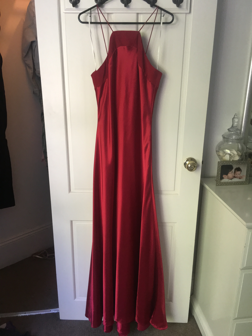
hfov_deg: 48.2
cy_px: 168
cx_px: 126
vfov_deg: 61.7
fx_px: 281
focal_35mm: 29
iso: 160
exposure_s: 1/33
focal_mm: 4.15
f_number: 2.2
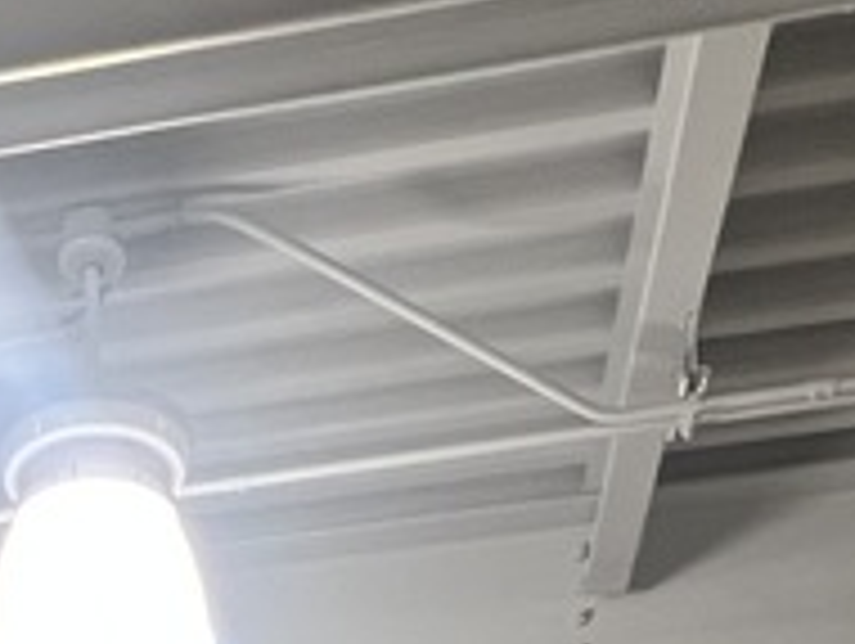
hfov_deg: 26.8
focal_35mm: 70
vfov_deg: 13.3
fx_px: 1731
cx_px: 94
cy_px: 1675
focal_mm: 1.57
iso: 200
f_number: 1.8
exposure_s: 1/75
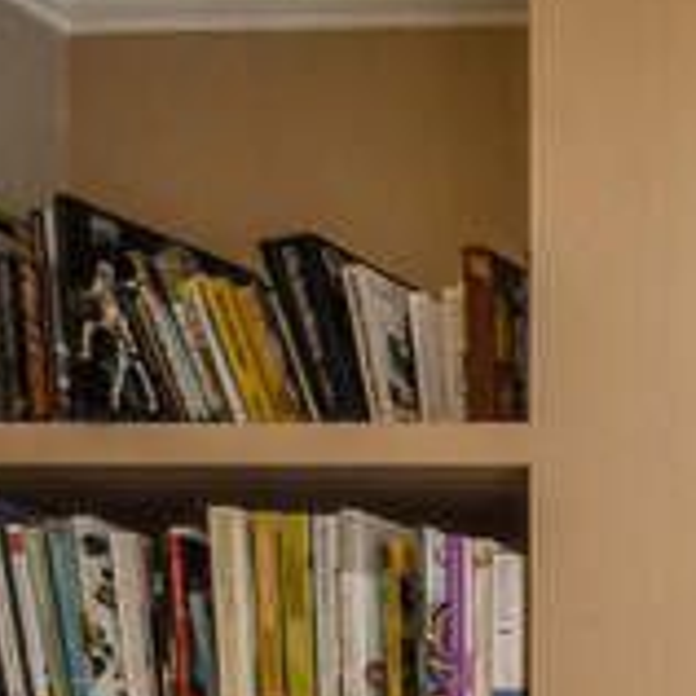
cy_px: 1121
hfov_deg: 11.4
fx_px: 2002
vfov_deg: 17.3
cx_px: 2079
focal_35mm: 88
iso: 2000
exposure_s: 1/30
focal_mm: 16
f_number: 11
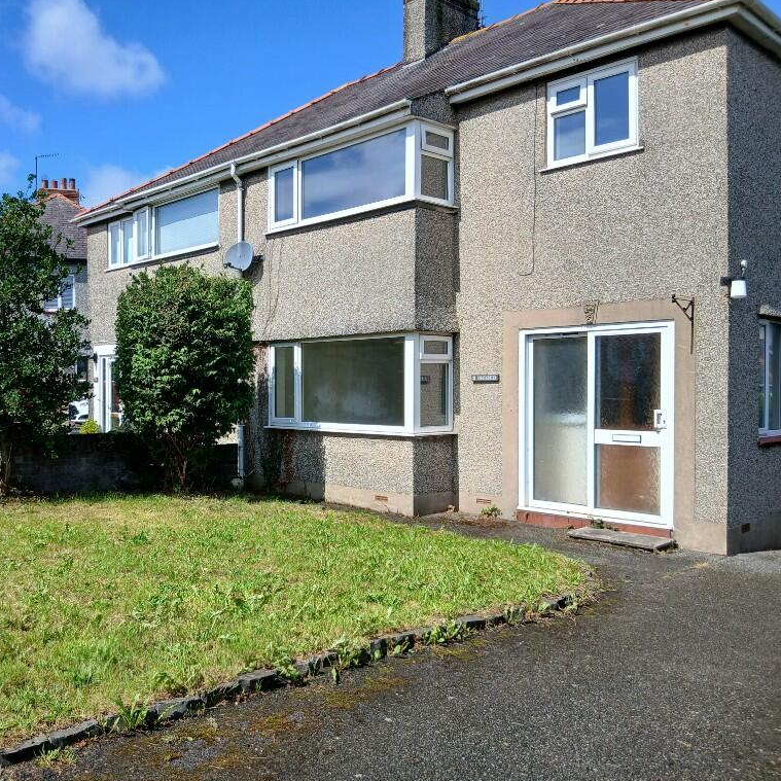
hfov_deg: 51.5
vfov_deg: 52.5
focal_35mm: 31
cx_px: 255
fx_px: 791
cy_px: 392
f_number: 1.8
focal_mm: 3.98
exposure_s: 1/545
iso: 20
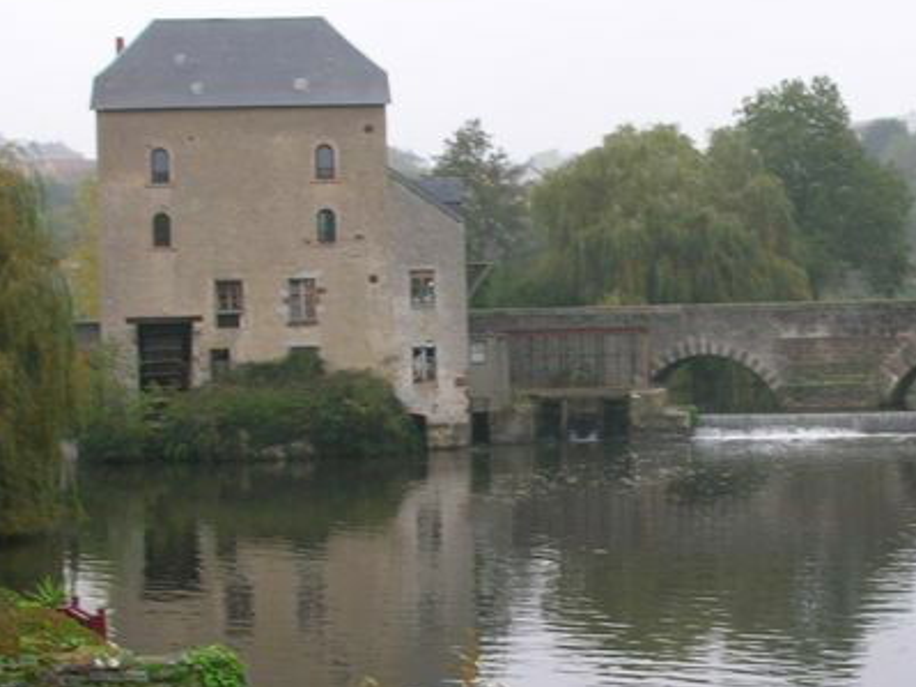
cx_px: 714
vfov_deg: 15.9
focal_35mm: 93
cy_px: 407
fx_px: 2460
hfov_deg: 20.9
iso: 50
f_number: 5.9
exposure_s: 1/33.1
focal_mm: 9.7
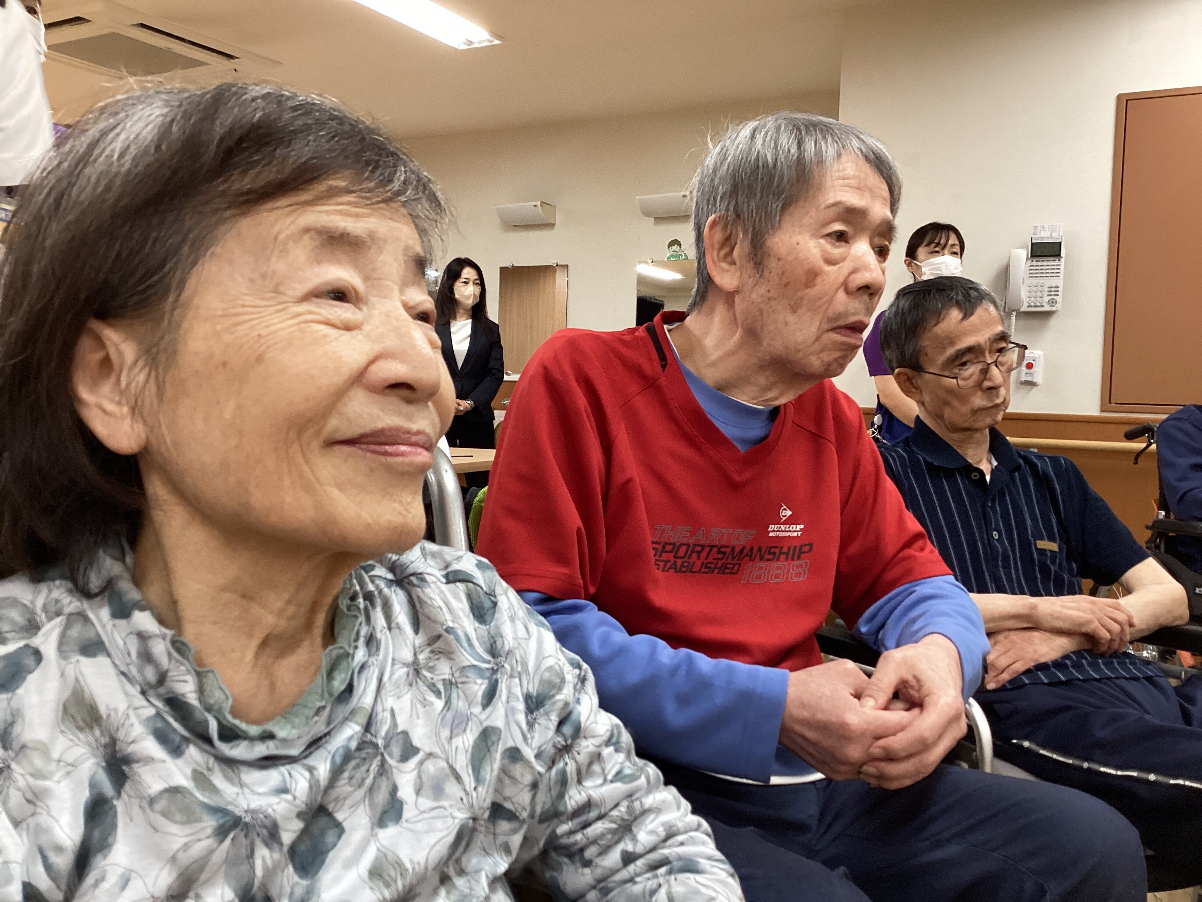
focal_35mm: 31
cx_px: 601
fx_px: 1076
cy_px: 451
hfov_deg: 58.4
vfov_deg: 45.4
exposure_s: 1/50
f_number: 2.4
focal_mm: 3.3
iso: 160
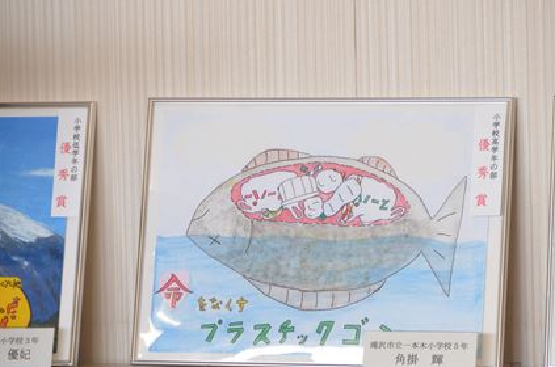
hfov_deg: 5.8
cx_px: 319
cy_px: 171
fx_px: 5461
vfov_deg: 3.9
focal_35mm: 355
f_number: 5.6
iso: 3200
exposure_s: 1/640
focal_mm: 200
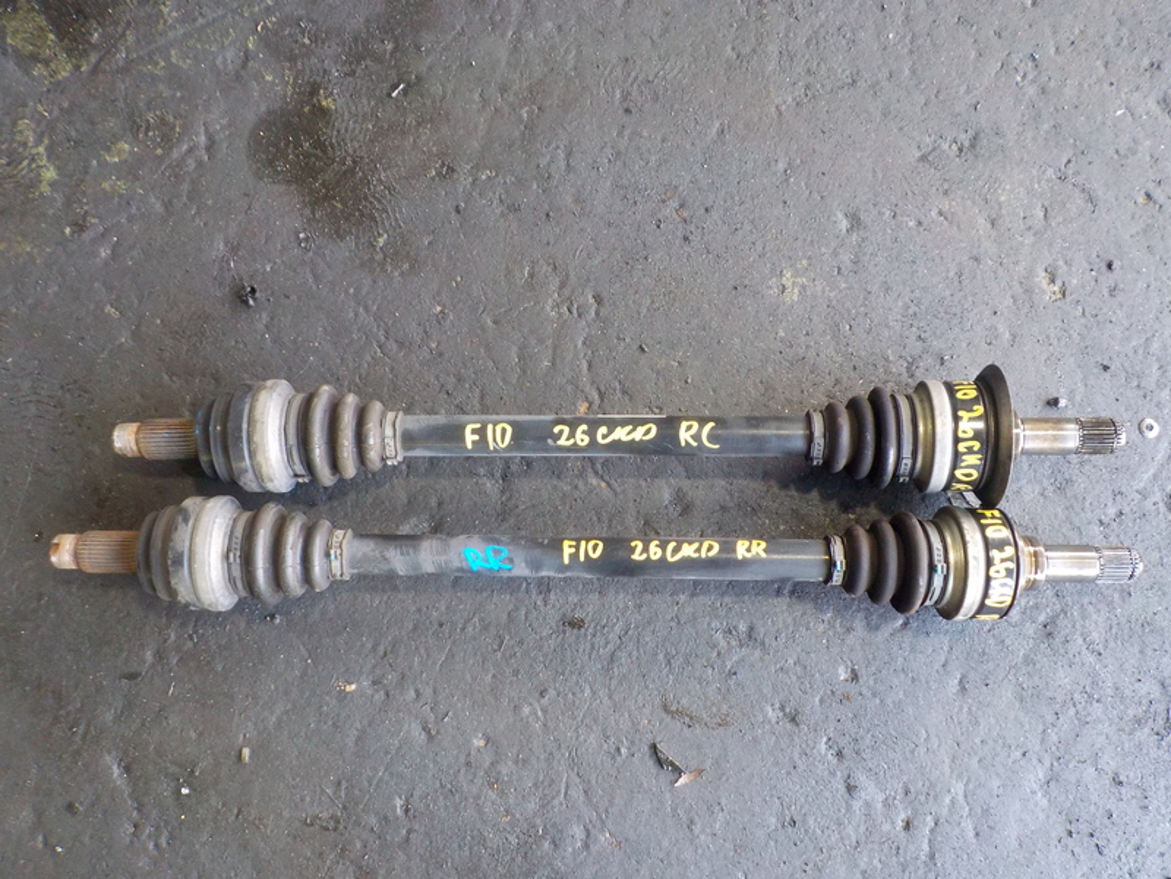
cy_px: 440
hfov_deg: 60.0
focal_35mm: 30
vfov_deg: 46.8
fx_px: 1015
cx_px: 586
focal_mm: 4.1
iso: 250
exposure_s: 1/30
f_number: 3.3
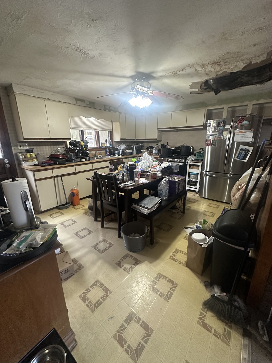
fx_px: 147
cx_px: 136
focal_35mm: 14
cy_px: 182
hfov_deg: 85.7
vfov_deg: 102.1
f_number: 2.2
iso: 500
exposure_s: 1/60
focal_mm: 2.22
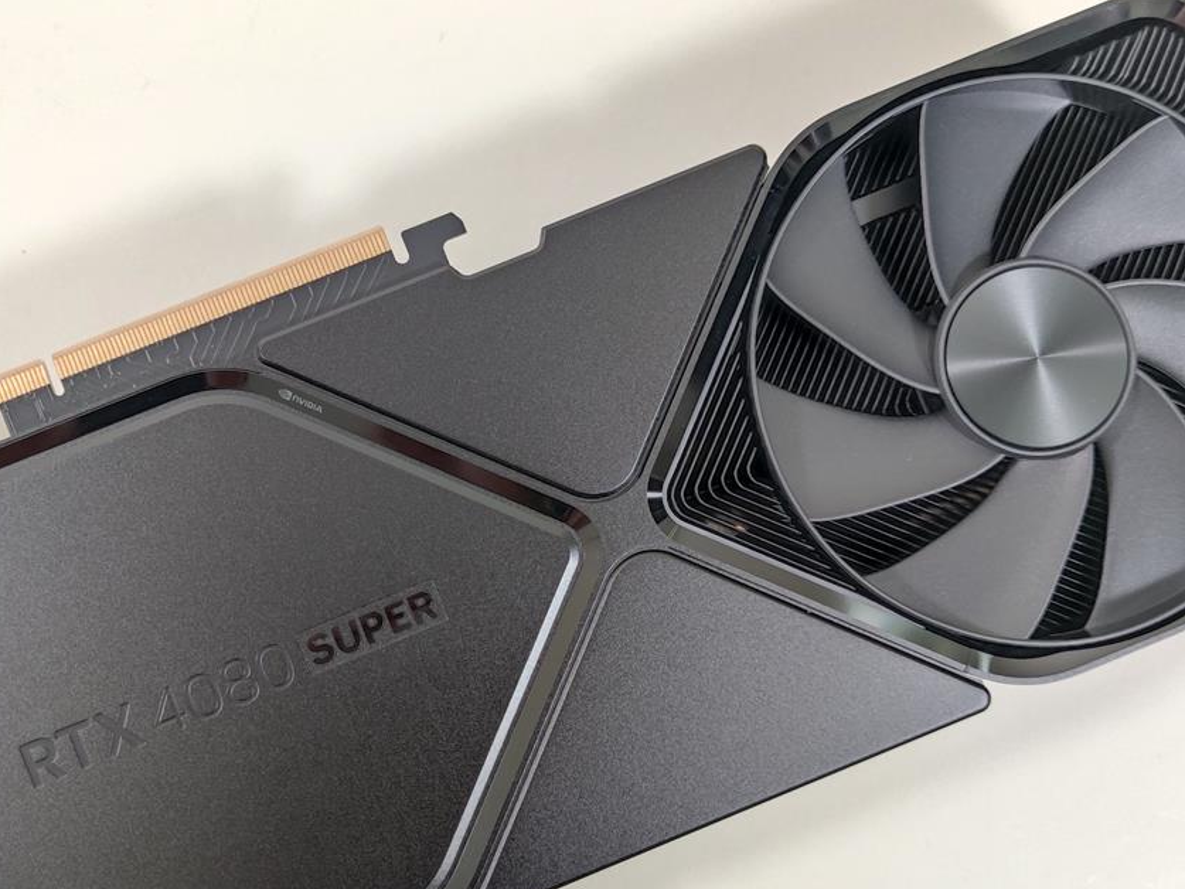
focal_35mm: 43
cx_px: 527
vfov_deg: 33.6
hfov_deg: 43.8
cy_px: 474
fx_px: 1472
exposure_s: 1/33
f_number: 1.85
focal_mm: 6.78
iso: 396
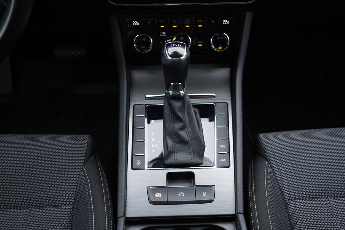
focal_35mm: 36
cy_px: 115
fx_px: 345
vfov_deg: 36.9
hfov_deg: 53.1
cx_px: 172
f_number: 2.8
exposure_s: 1/40
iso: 250
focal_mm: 24
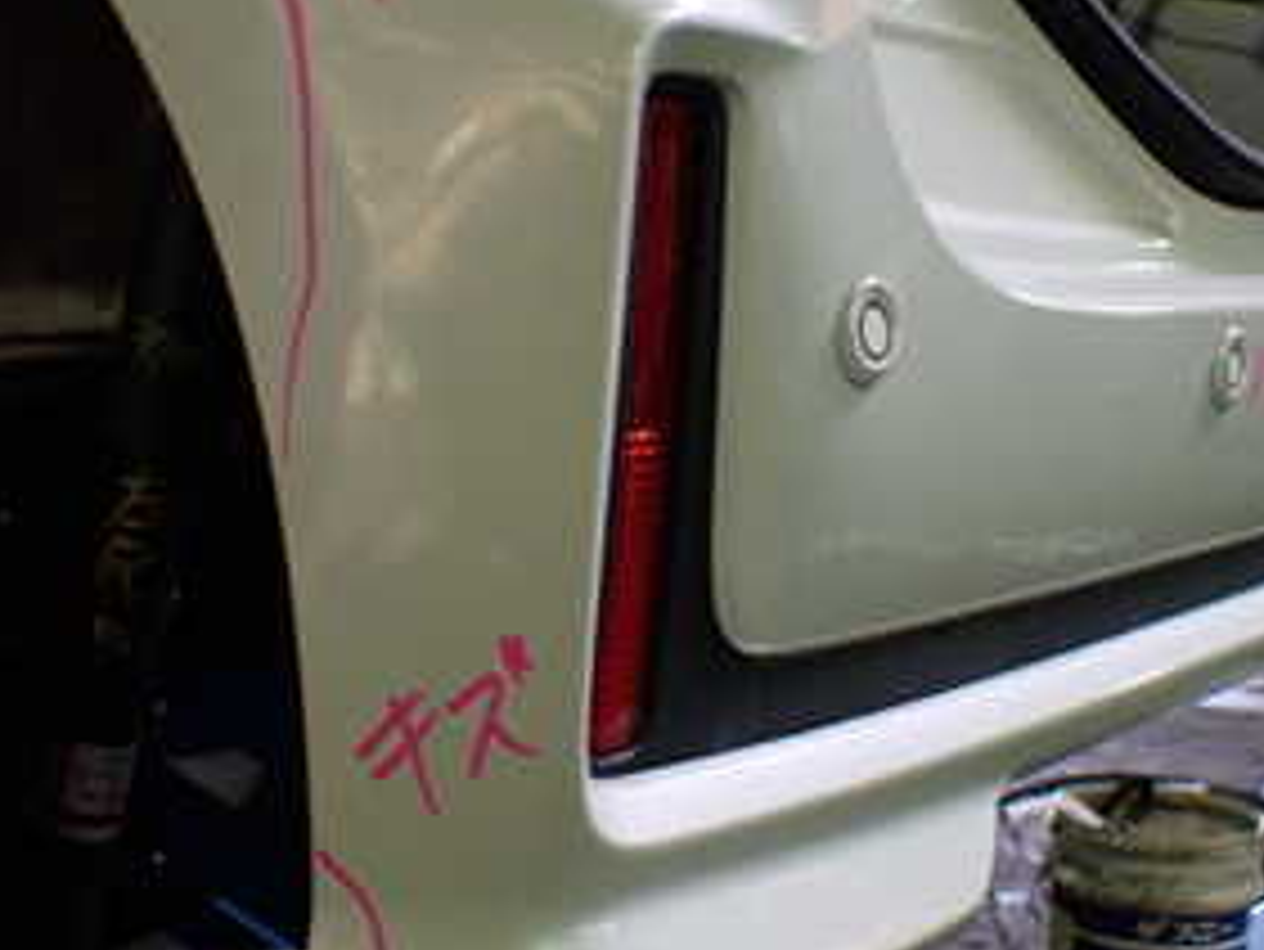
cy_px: 351
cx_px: 760
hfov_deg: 30.2
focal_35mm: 64
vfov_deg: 22.9
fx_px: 2338
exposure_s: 1/125
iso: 250
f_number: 2.3
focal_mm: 5.4
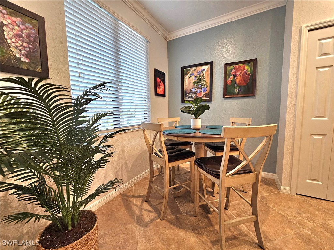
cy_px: 125
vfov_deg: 89.9
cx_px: 167
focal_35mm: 13
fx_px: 125
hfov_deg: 106.2
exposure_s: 1/60.2
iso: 200
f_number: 2.2
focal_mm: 2.2
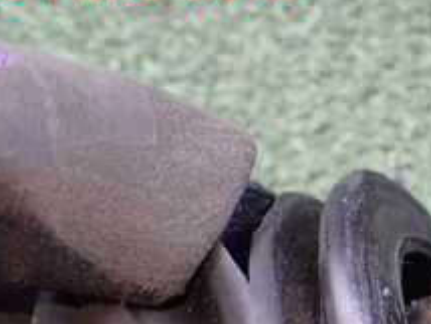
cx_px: 532
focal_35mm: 84
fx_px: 1047
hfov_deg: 21.4
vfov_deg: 16.7
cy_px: 411
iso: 640
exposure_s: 1/125
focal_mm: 5.4
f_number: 2.3
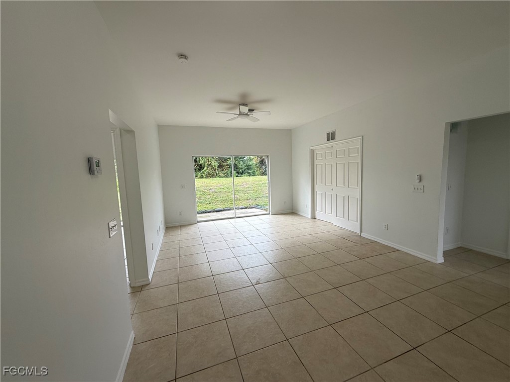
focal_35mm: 14
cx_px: 255
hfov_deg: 102.1
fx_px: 206
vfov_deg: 85.7
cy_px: 191
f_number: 2.2
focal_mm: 2.22
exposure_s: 1/251
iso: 50
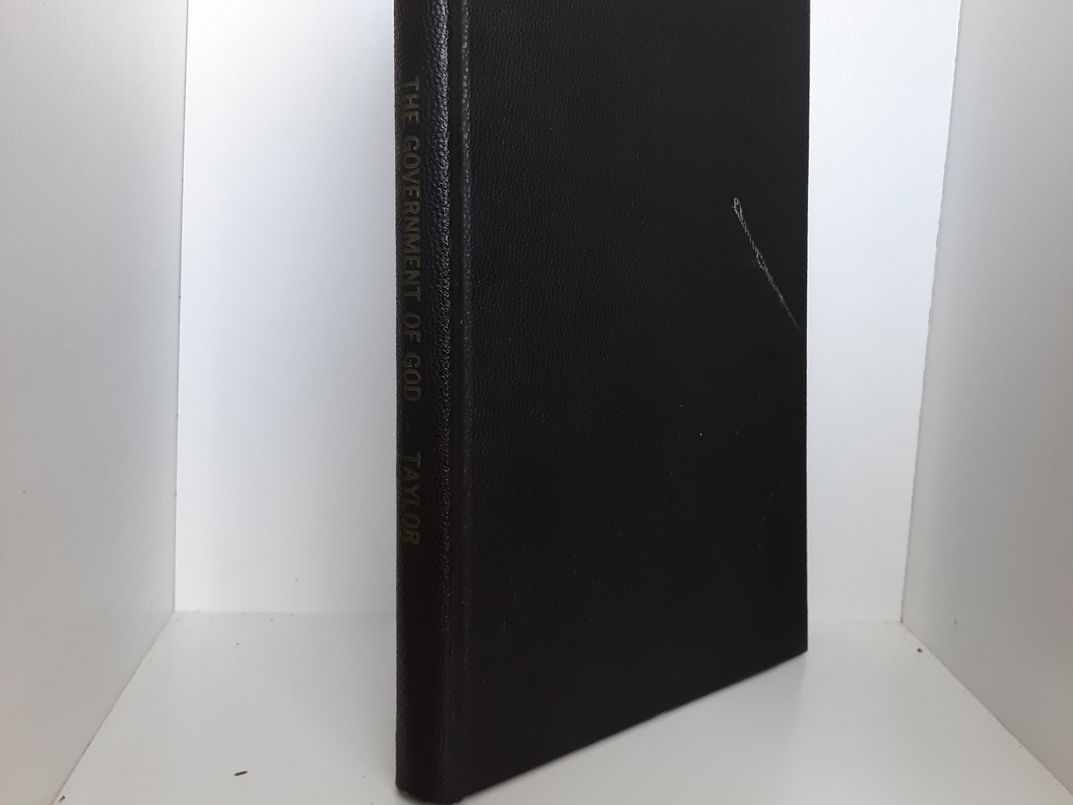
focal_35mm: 36
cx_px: 630
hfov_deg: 51.1
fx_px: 1116
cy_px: 316
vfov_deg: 39.5
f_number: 1.7
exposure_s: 1/50
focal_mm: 3.7
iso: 100
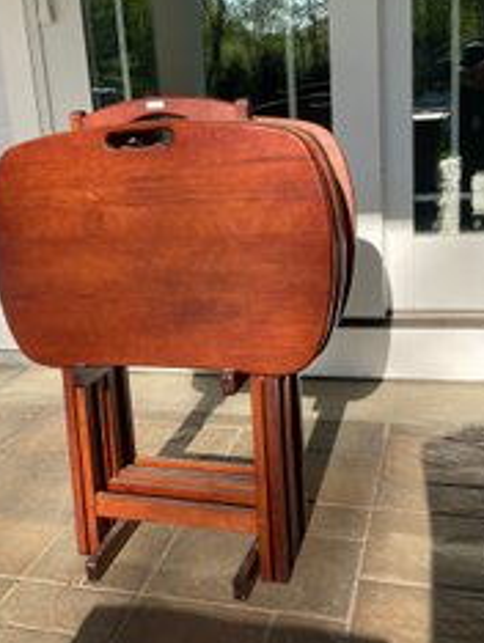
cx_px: 182
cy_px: 293
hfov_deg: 37.6
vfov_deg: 48.9
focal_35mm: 38
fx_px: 707
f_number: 1.6
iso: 32
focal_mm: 4.2
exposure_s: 1/1043
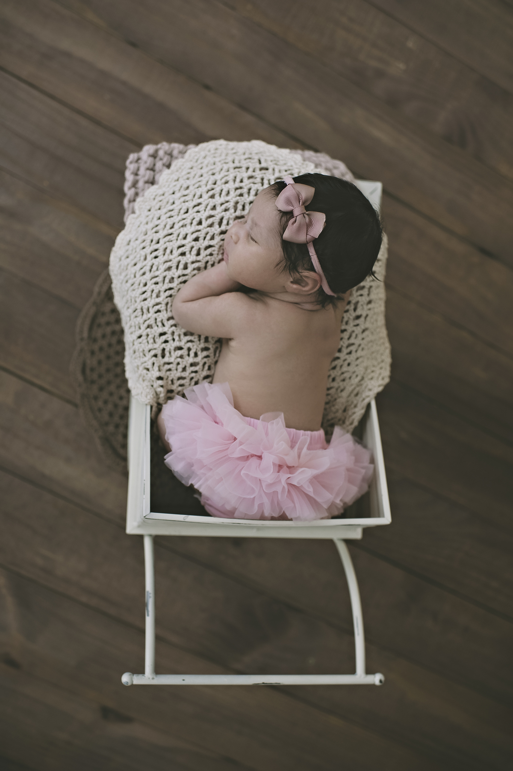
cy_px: 386
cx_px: 256
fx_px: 749
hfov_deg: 37.8
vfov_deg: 54.5
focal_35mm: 35
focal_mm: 35
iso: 200
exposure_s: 1/200
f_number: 2.5
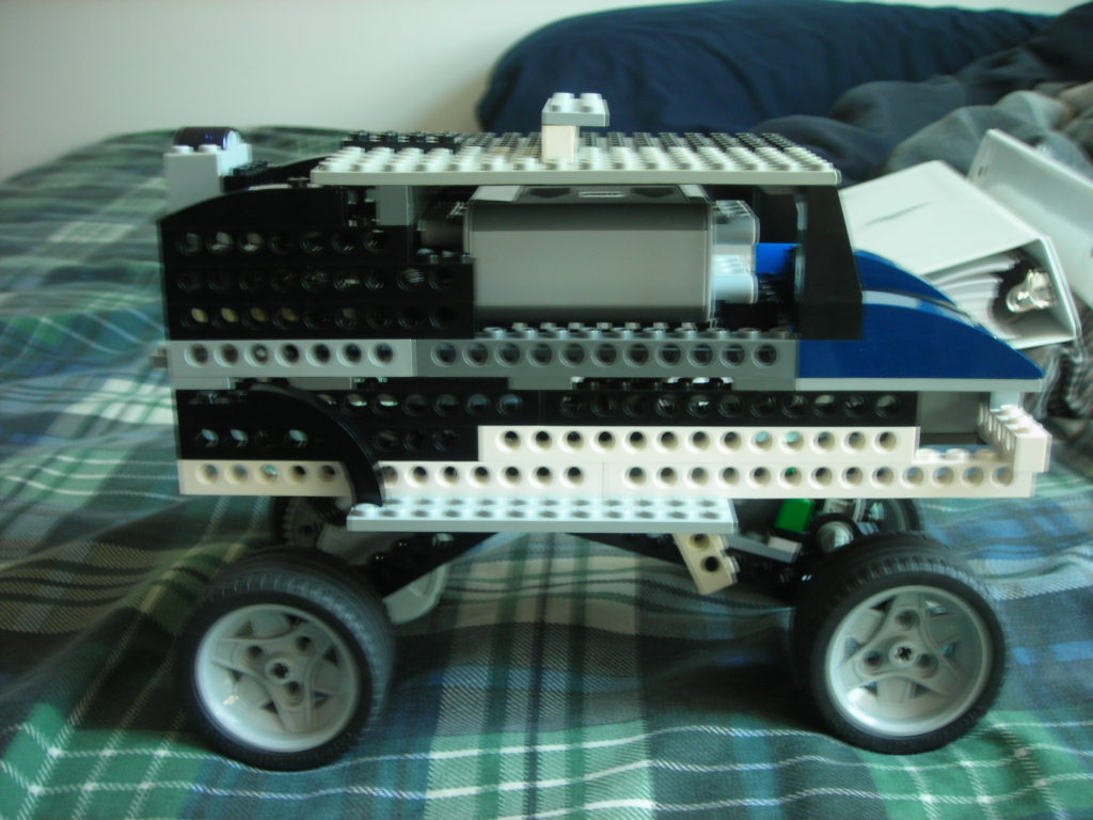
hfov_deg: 45.8
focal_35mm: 41
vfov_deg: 35.1
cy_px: 410
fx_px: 1295
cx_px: 546
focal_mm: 6.8
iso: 50
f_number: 3.3
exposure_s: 1/3.9
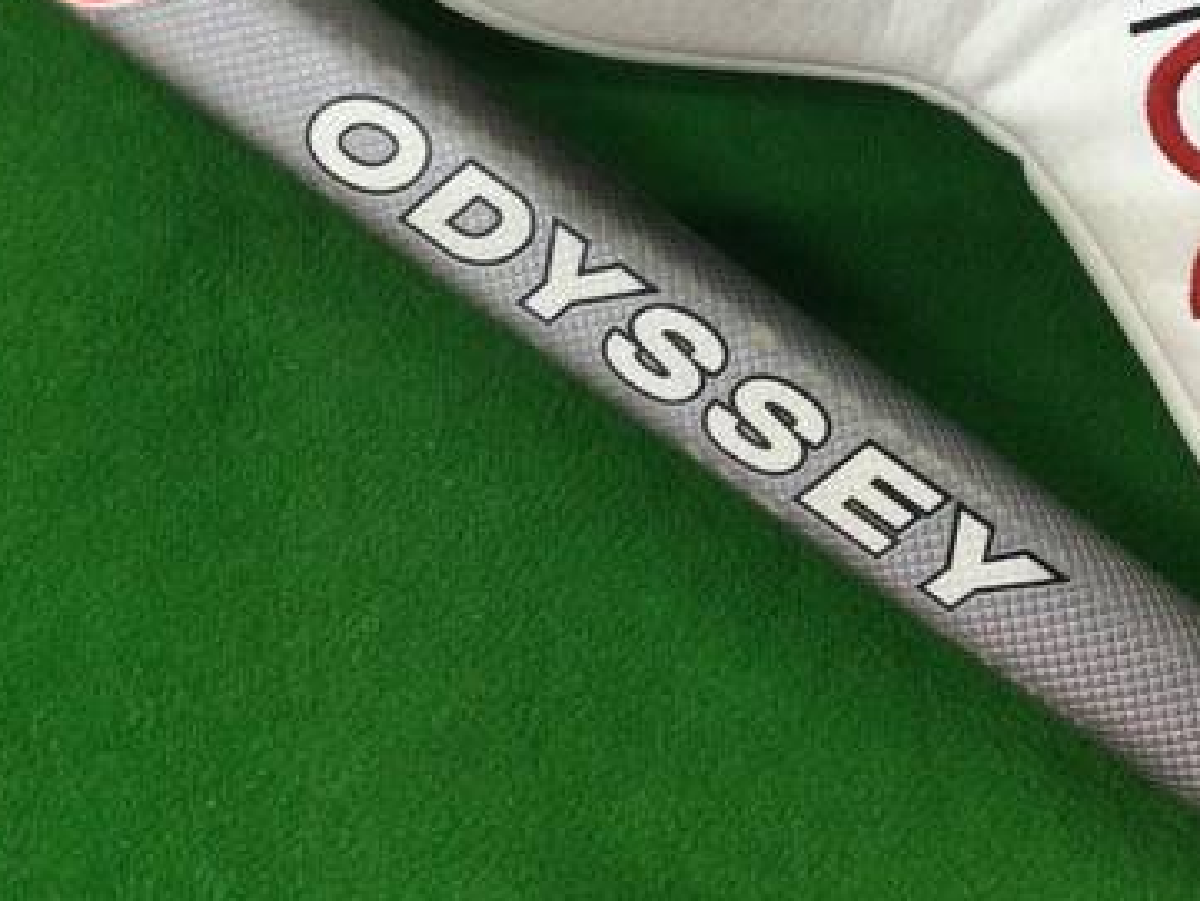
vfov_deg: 25.9
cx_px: 804
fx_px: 1907
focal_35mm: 55
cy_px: 136
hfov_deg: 34.6
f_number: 2.4
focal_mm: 3.3
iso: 40
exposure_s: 1/30
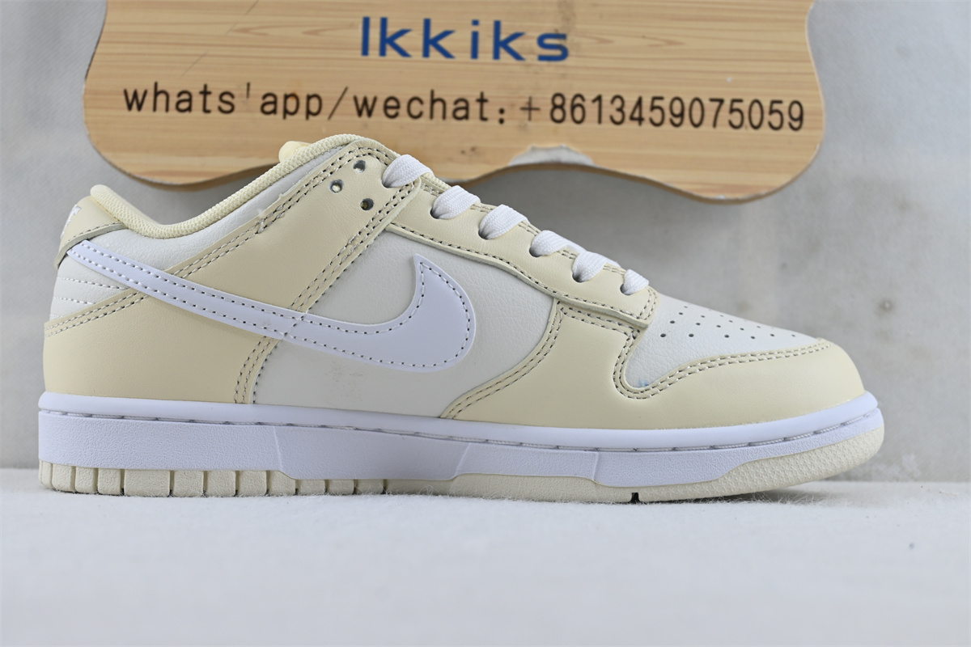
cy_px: 324
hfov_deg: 35.9
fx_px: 1497
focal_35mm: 56
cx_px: 486
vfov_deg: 24.4
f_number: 5.3
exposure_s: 1/50
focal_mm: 37
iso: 100
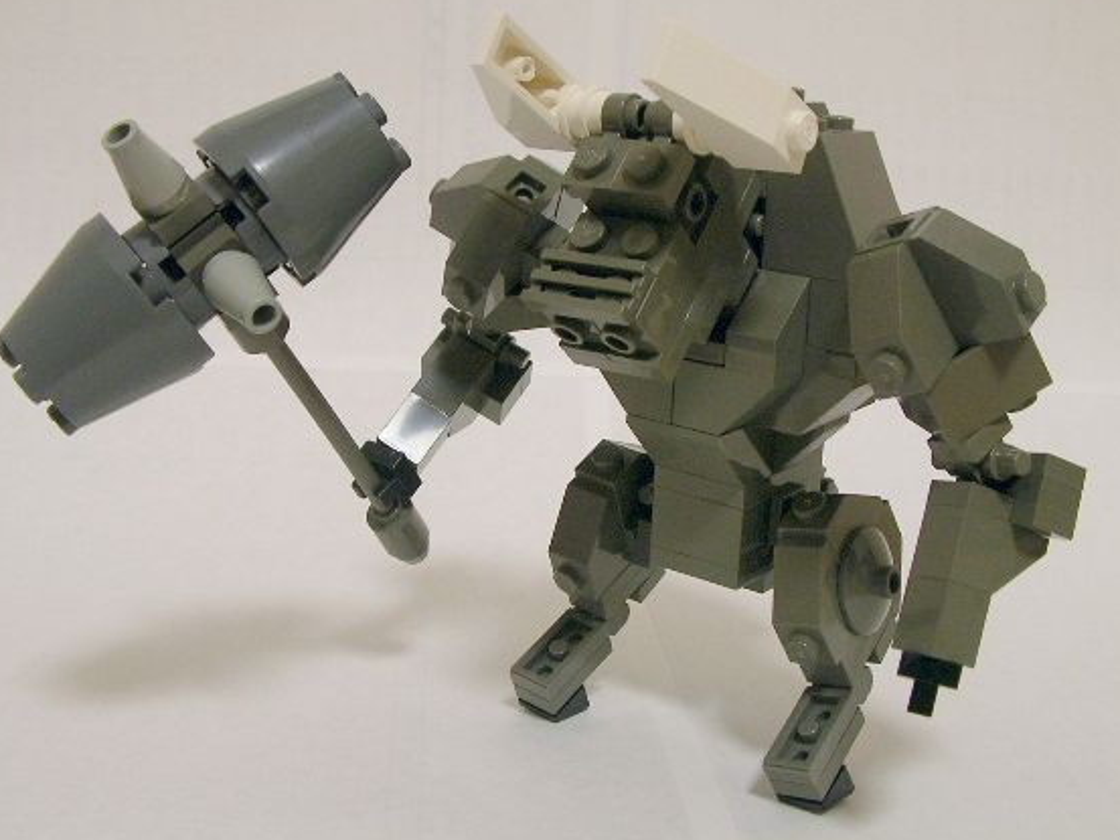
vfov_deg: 32.8
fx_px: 1424
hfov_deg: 42.9
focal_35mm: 44
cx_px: 563
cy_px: 360
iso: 100
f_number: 3.5
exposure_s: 1/13.5
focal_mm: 5.8
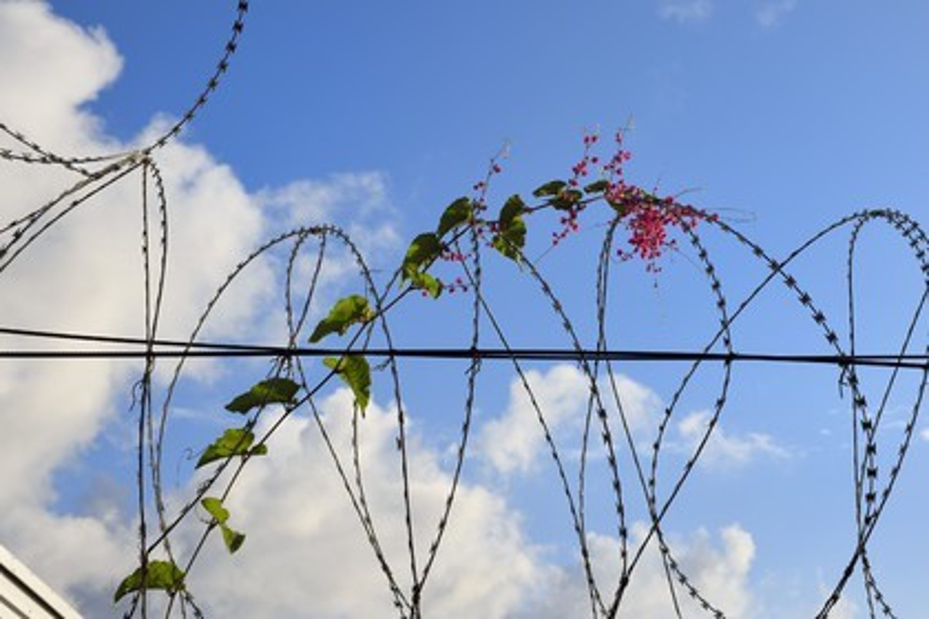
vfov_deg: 19.5
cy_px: 310
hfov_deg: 28.8
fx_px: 1806
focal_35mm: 70
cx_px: 464
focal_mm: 70
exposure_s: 1/250
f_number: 16
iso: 200
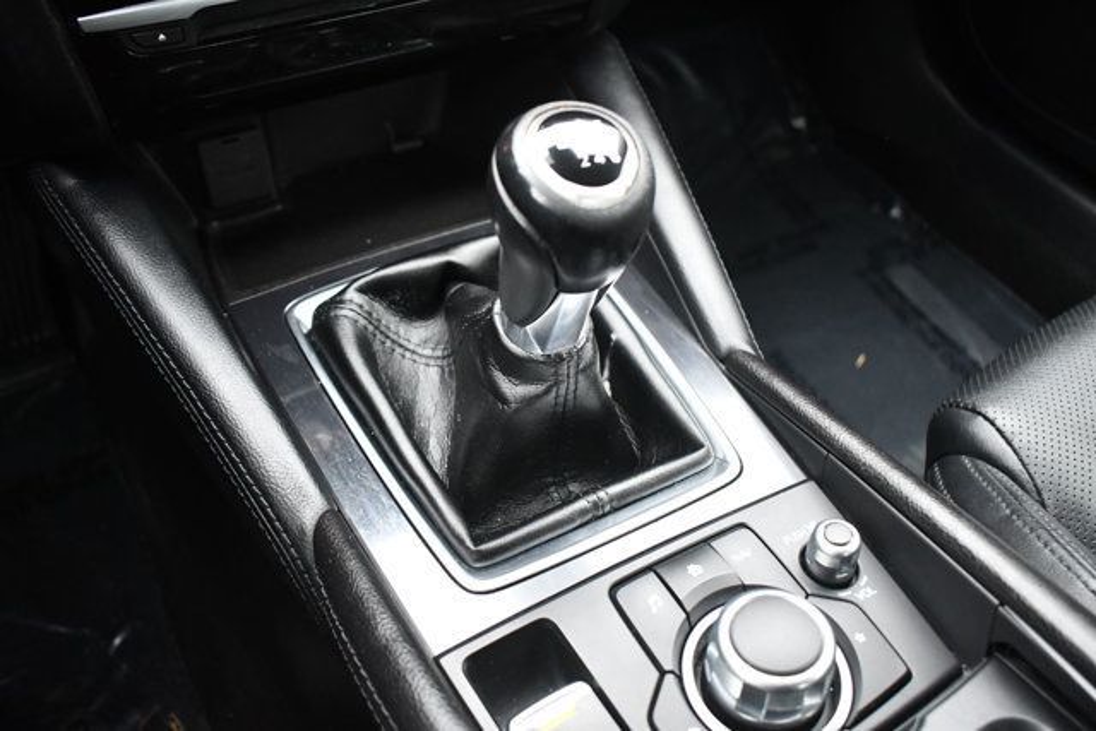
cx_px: 548
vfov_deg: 40.0
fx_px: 1005
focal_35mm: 33
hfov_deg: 57.2
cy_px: 366
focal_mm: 22
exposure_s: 1/100
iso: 3200
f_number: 3.8
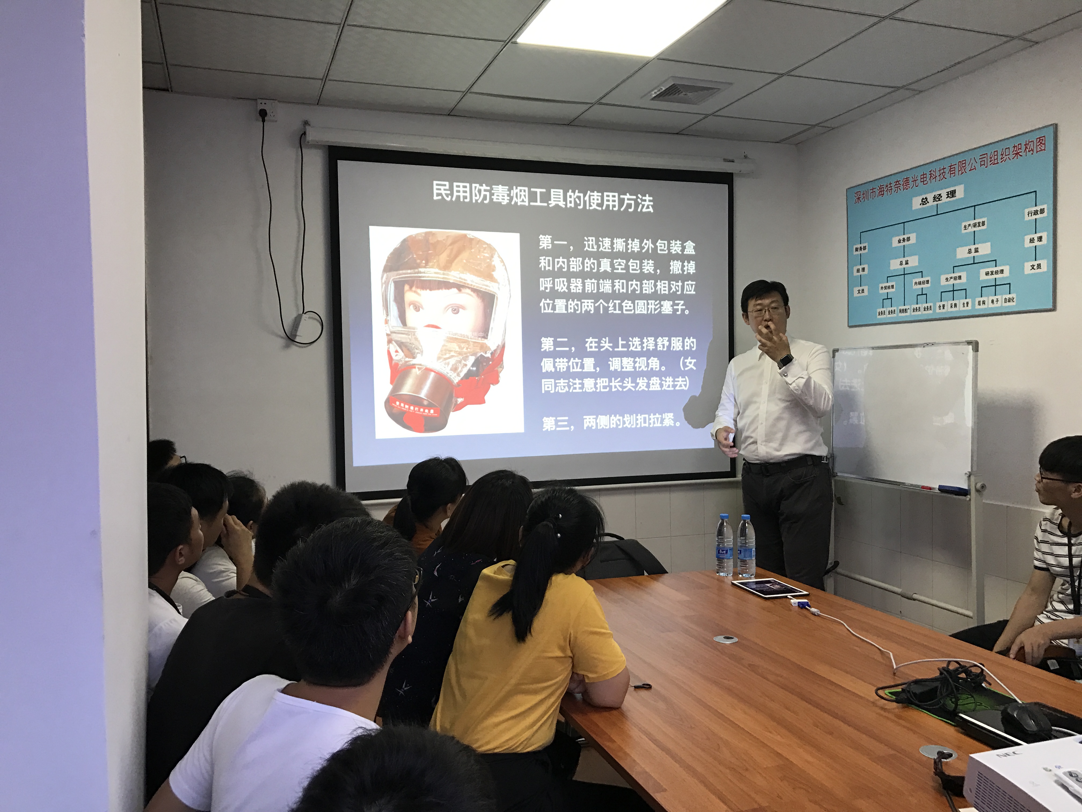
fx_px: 875
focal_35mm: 28
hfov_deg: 63.4
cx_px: 541
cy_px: 406
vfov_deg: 49.7
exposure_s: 1/33
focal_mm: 3.99
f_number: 1.8
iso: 32
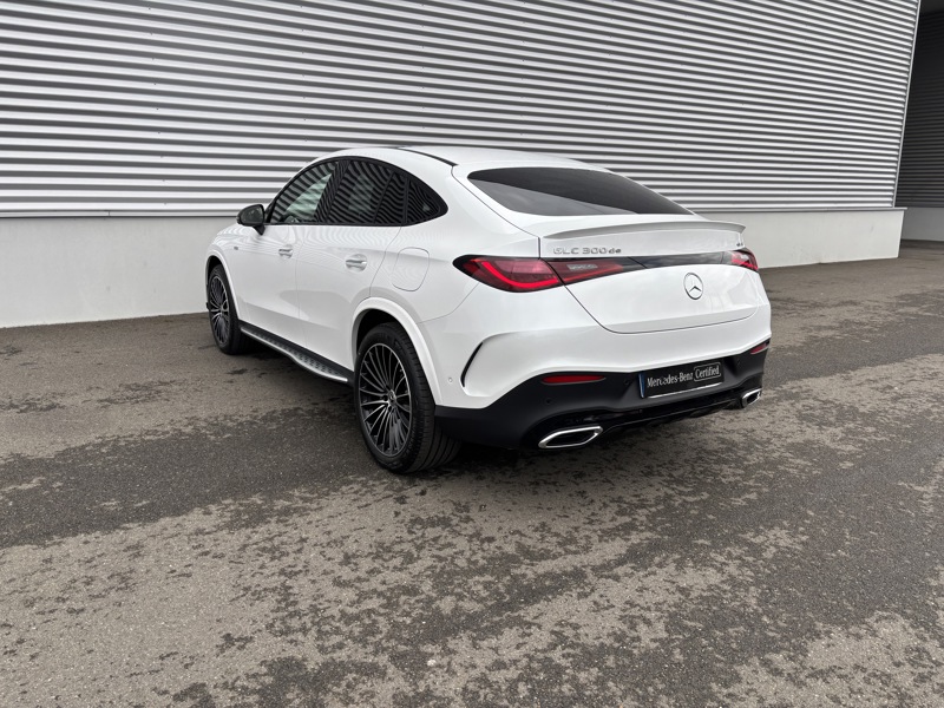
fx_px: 709
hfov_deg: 67.3
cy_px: 354
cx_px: 472
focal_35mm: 26
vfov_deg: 53.1
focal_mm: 5.96
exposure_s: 1/657
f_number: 1.6
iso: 50
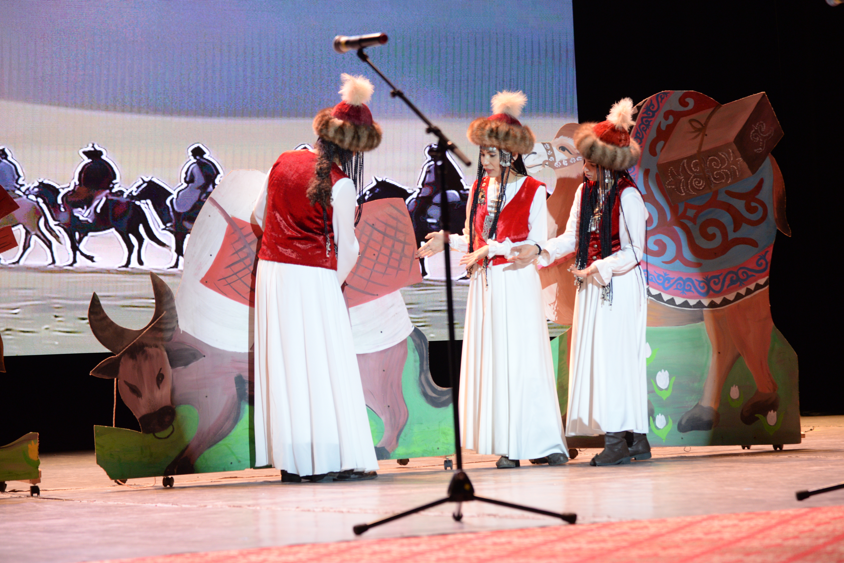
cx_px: 422
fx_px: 2814
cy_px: 282
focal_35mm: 120
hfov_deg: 17.1
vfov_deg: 11.4
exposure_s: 1/80
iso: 1600
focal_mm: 120
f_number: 5
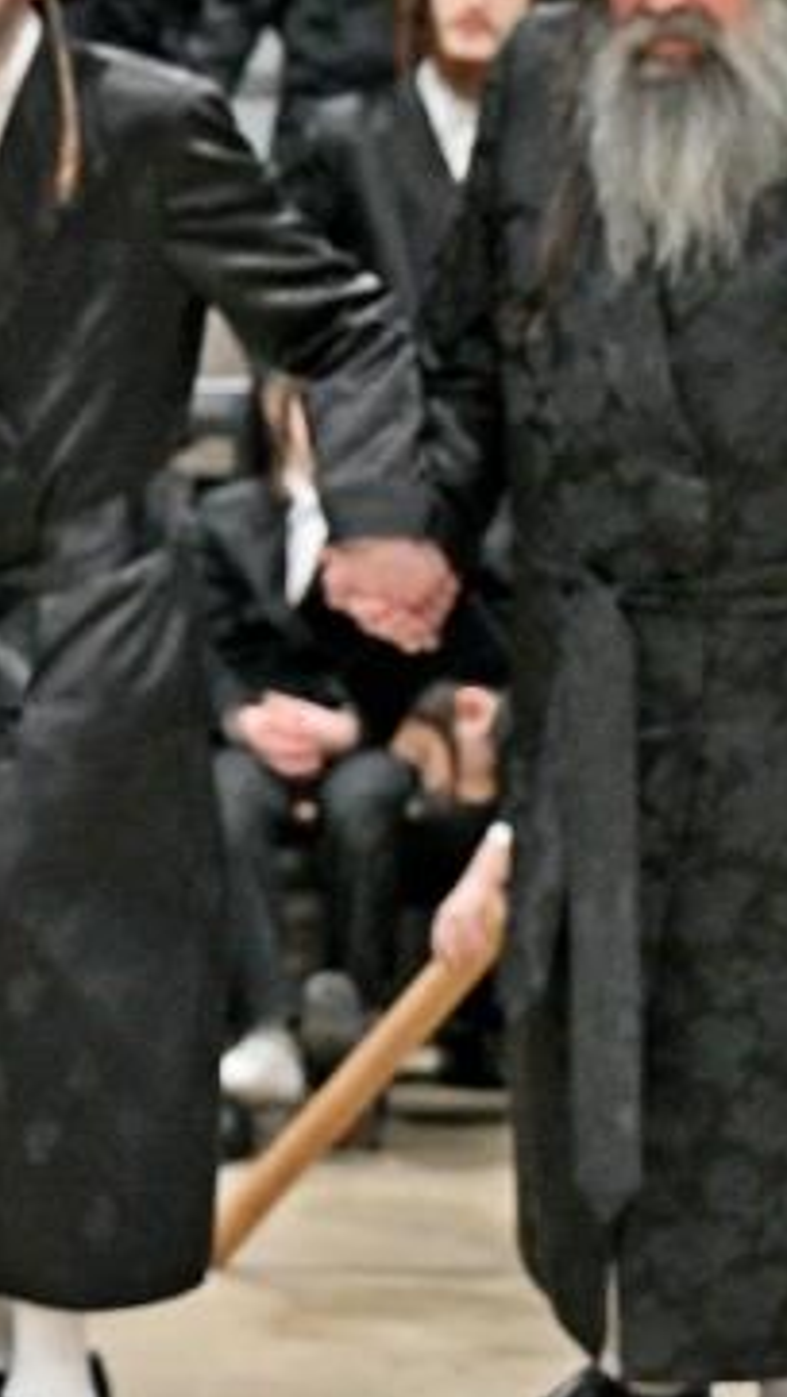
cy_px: 260
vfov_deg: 12.7
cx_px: -1150
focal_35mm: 169
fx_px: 6261
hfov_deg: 6.8
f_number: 4
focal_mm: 57
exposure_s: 1/250
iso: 2000
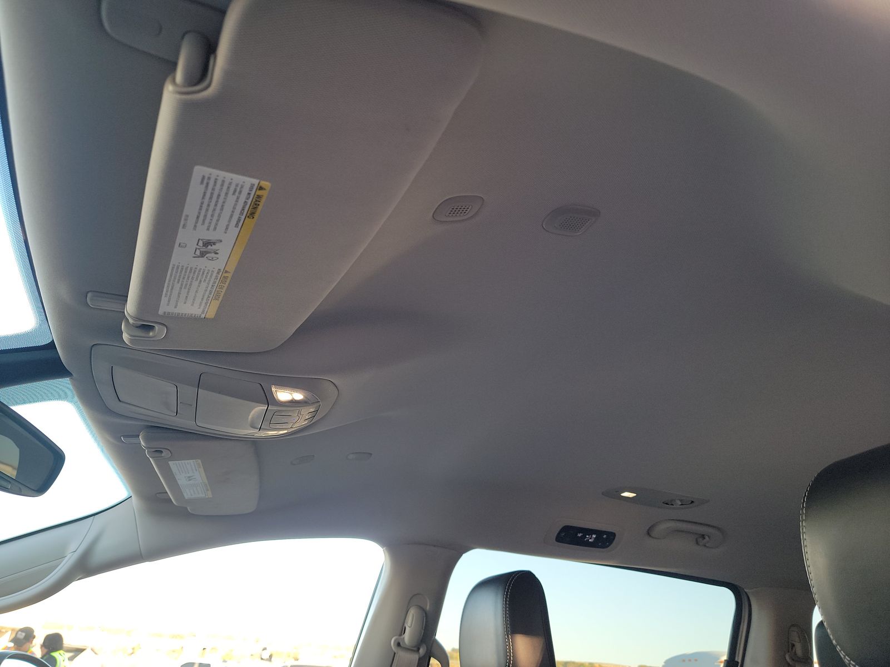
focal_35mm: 24
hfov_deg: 71.6
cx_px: 445
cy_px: 334
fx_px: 617
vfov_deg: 56.8
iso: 101
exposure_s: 1/59
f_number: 1.8
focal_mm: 6.7
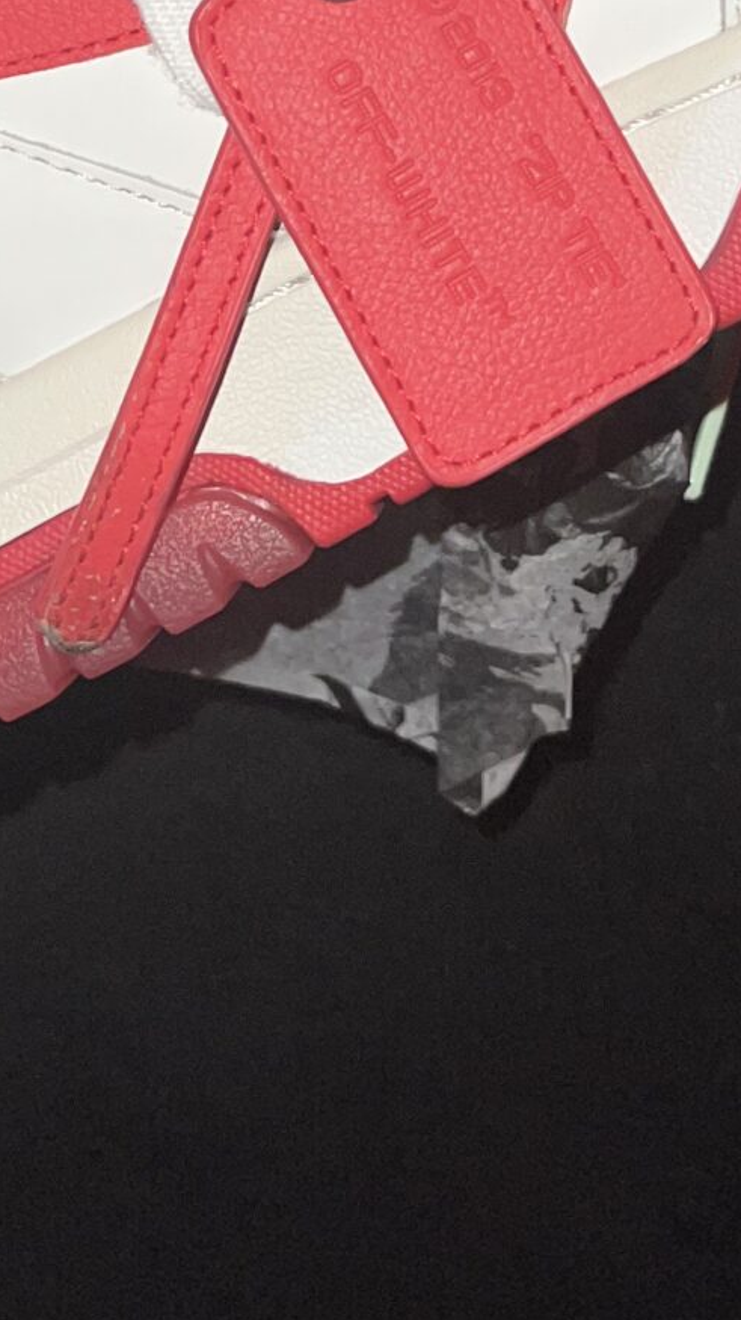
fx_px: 2902
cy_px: -3
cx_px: 430
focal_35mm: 83
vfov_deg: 24.4
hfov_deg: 14.5
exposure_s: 1/4
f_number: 1.5
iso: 32
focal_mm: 5.7
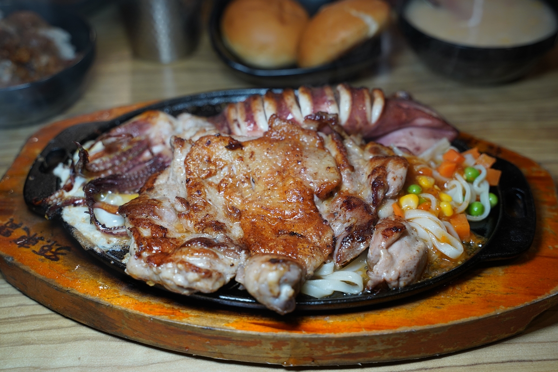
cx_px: 279
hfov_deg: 40.3
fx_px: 759
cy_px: 186
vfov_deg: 27.5
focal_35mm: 49
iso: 800
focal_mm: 49
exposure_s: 1/160
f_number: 4
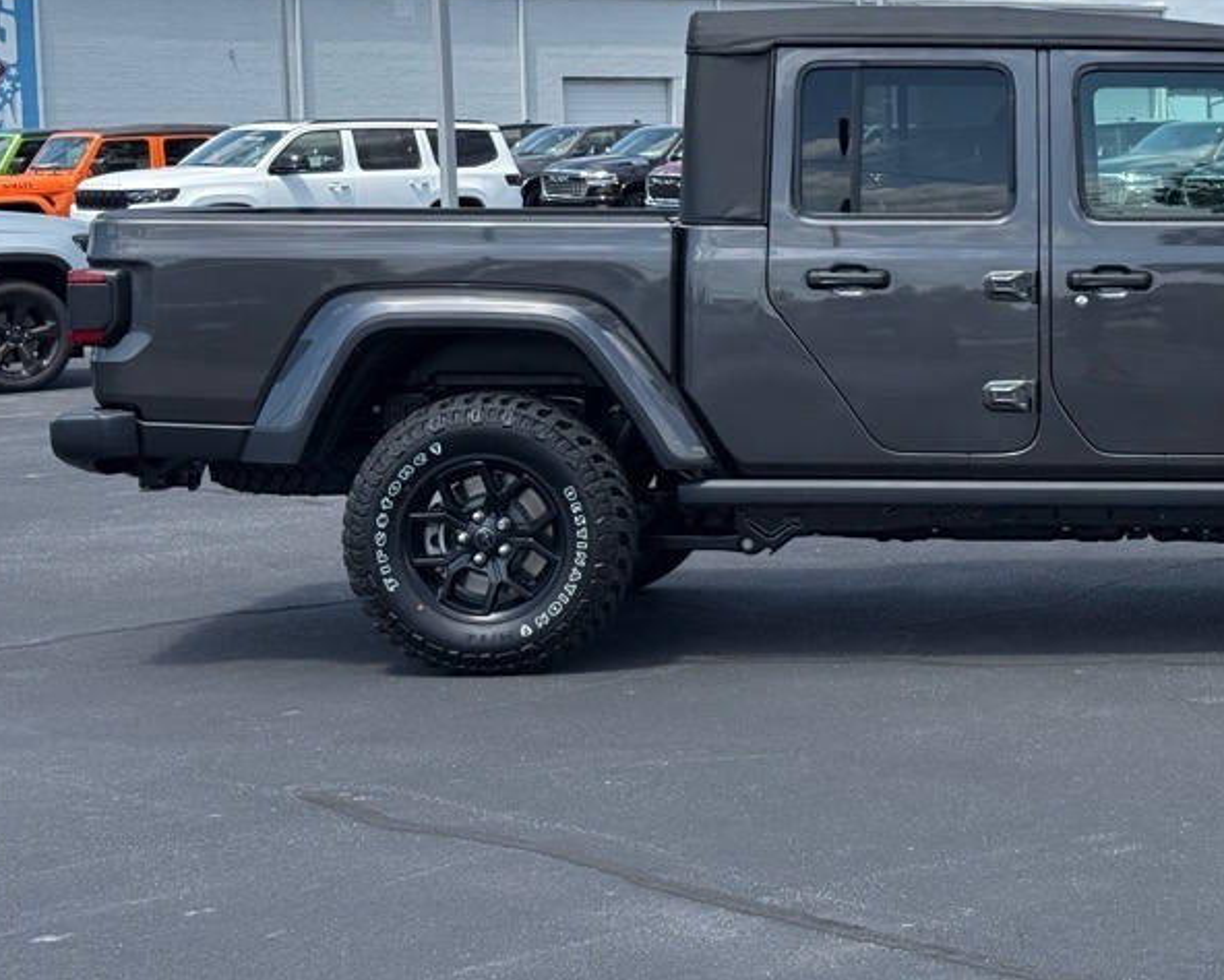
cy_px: 320
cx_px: 1032
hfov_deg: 23.1
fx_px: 2935
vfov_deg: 18.9
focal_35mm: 81
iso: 80
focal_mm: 6.76
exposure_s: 1/4878
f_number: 1.78
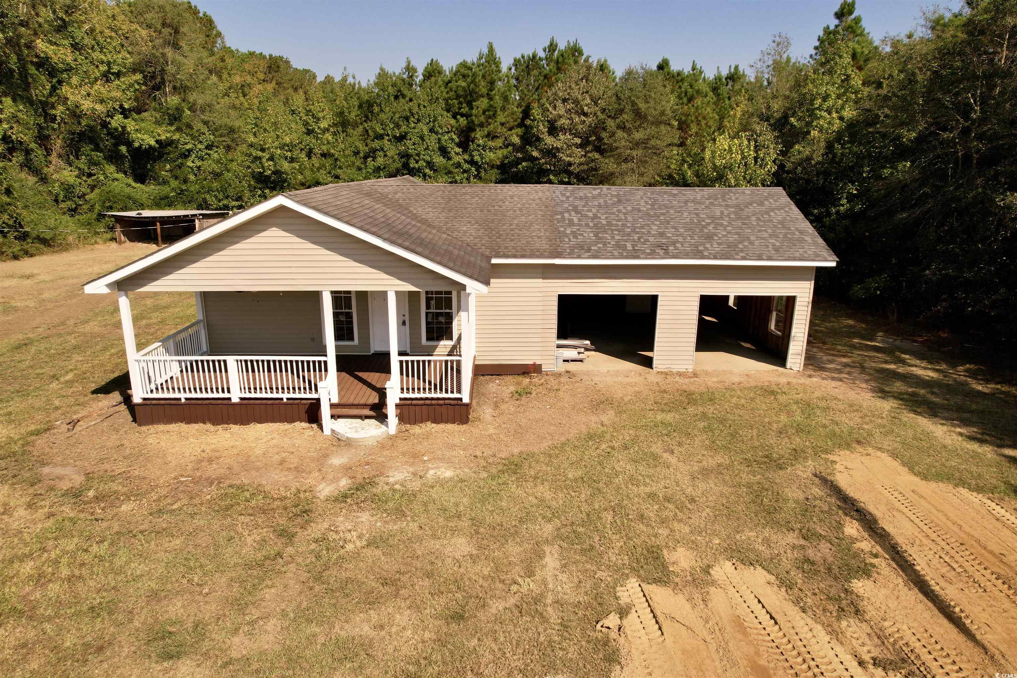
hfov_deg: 78.6
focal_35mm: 22
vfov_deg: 57.2
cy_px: 339
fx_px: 621
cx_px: 508
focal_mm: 8.38
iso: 120
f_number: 2.8
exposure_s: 1/3000
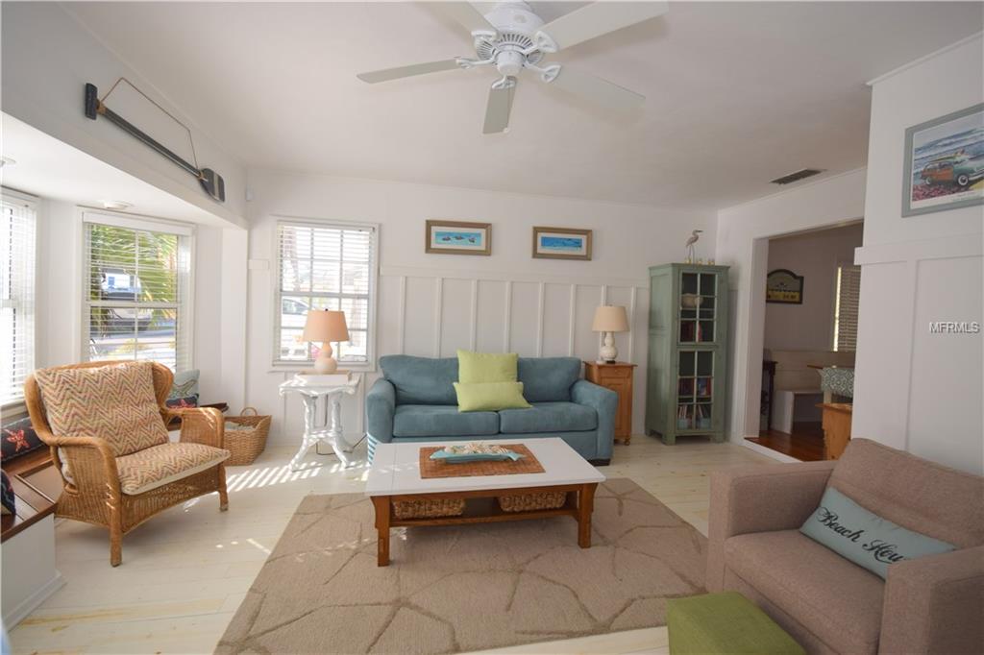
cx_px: 492
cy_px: 328
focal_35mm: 15
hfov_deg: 100.4
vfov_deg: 77.3
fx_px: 410
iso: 200
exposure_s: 1/125
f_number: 5.6
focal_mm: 10
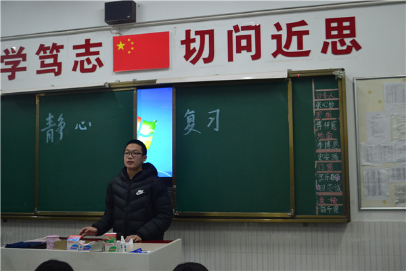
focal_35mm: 39
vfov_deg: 34.2
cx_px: 203
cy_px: 136
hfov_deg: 49.6
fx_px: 440
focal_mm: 26
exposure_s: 1/30
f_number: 4.2
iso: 800
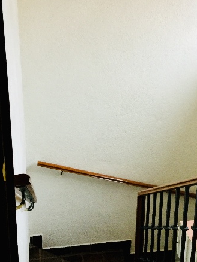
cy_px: 133
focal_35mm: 57
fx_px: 433
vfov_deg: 33.8
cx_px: 136
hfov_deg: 25.5
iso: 80
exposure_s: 1/30
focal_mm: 3.3
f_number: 2.4
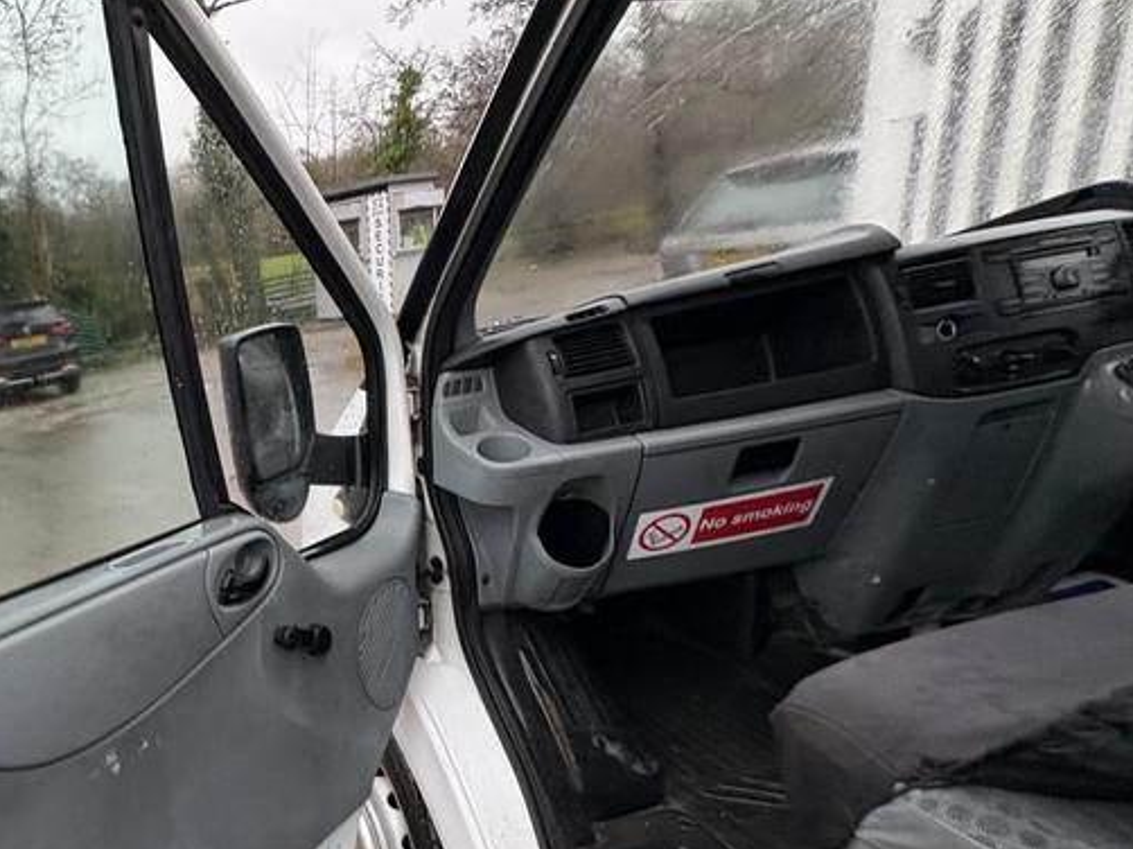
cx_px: 140
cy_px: 551
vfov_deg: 54.0
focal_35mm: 25
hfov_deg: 60.2
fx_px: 818
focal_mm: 2.22
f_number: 2.2
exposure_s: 1/60
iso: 250
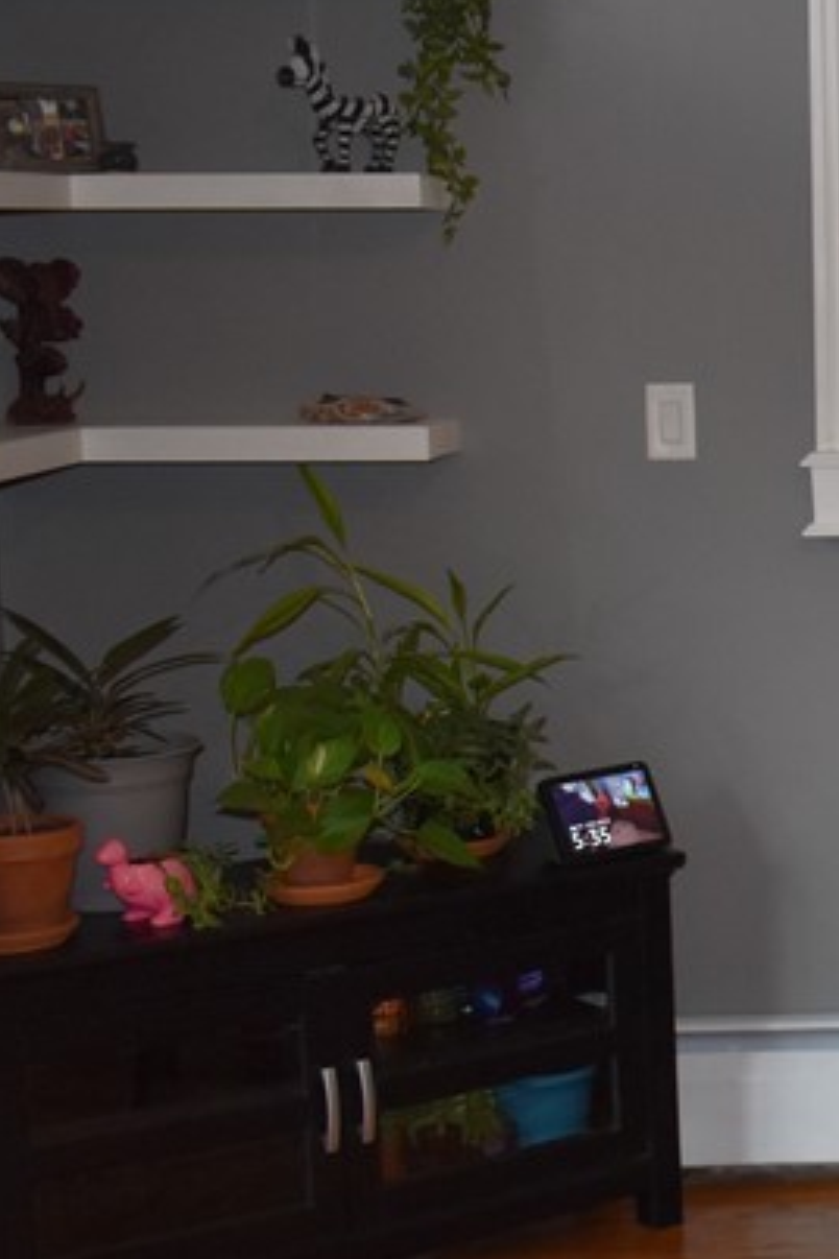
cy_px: 645
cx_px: 1415
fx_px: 2831
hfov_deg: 15.1
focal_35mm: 81
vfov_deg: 25.1
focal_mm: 20
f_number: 3.5
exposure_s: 1/125
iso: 1250
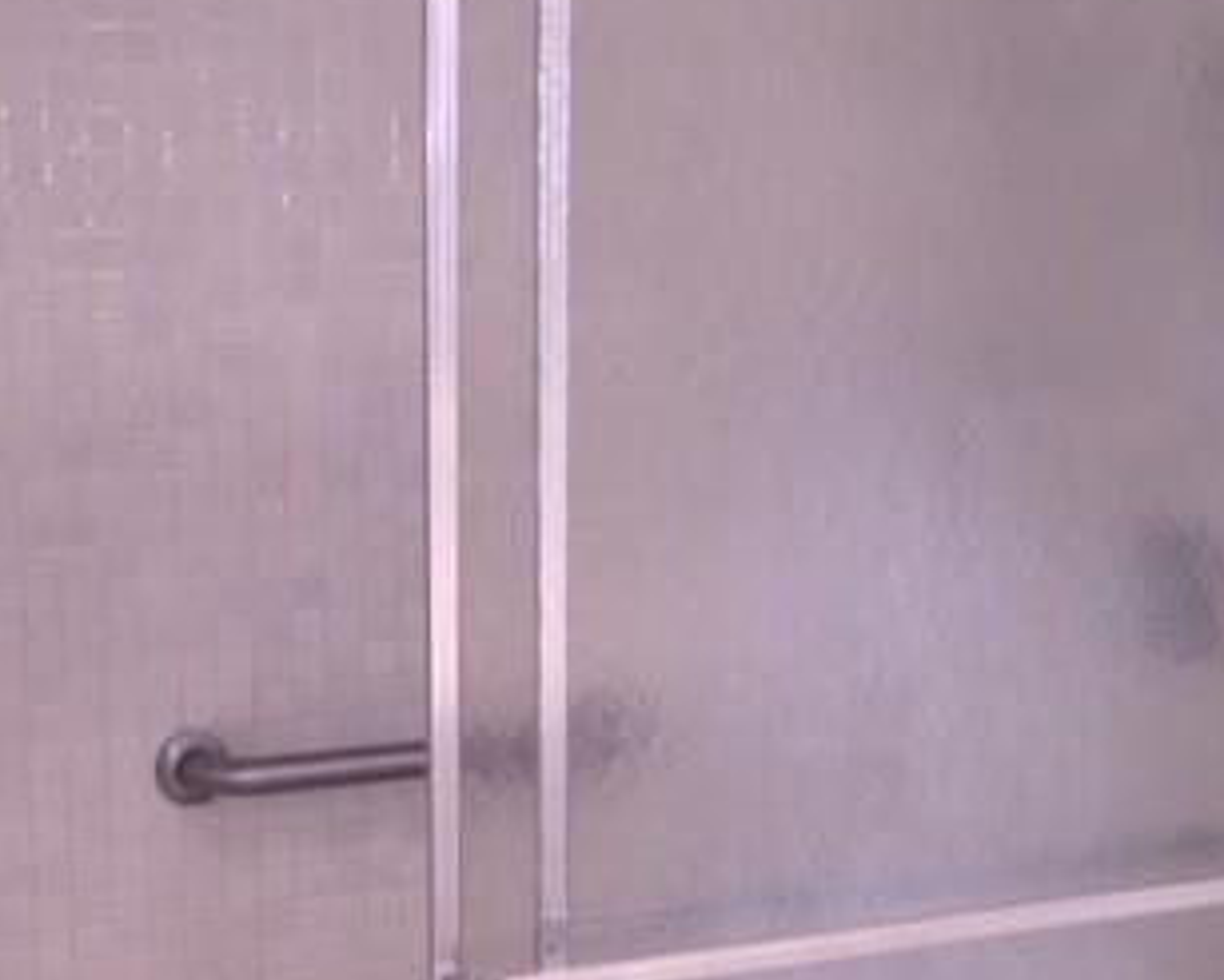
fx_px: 2139
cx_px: 474
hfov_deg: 31.8
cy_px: 514
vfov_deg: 25.8
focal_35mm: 59
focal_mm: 4.15
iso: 64
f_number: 2.2
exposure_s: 1/30
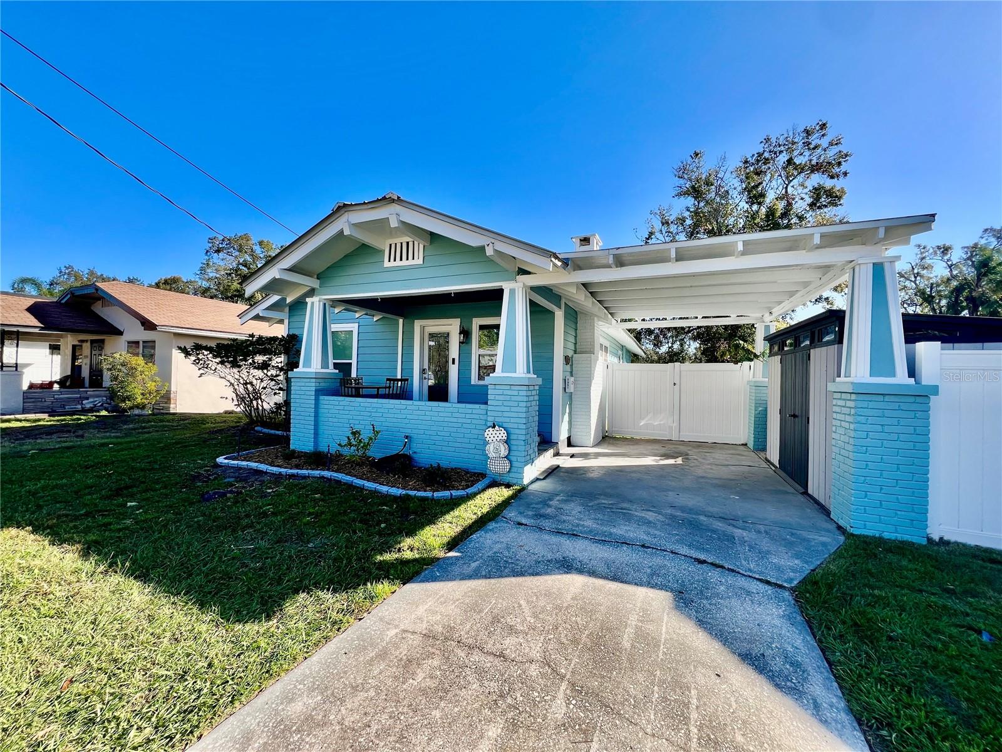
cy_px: 376
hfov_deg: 106.2
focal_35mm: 13
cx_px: 501
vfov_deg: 89.9
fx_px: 376
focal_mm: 1.57
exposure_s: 1/501
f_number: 1.8
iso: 32
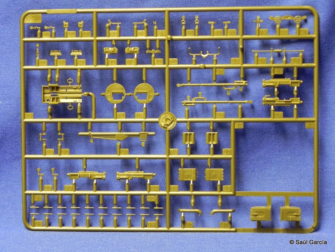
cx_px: 168
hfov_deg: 20.7
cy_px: 126
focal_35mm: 95
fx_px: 919
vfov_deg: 15.6
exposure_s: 1/7.7
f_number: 4
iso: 400
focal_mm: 16.9
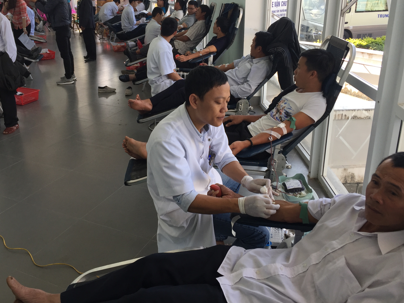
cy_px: 126
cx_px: 188
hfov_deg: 53.9
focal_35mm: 34
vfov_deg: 41.7
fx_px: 397
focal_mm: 4.15
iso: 32
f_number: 2.2
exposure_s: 1/164
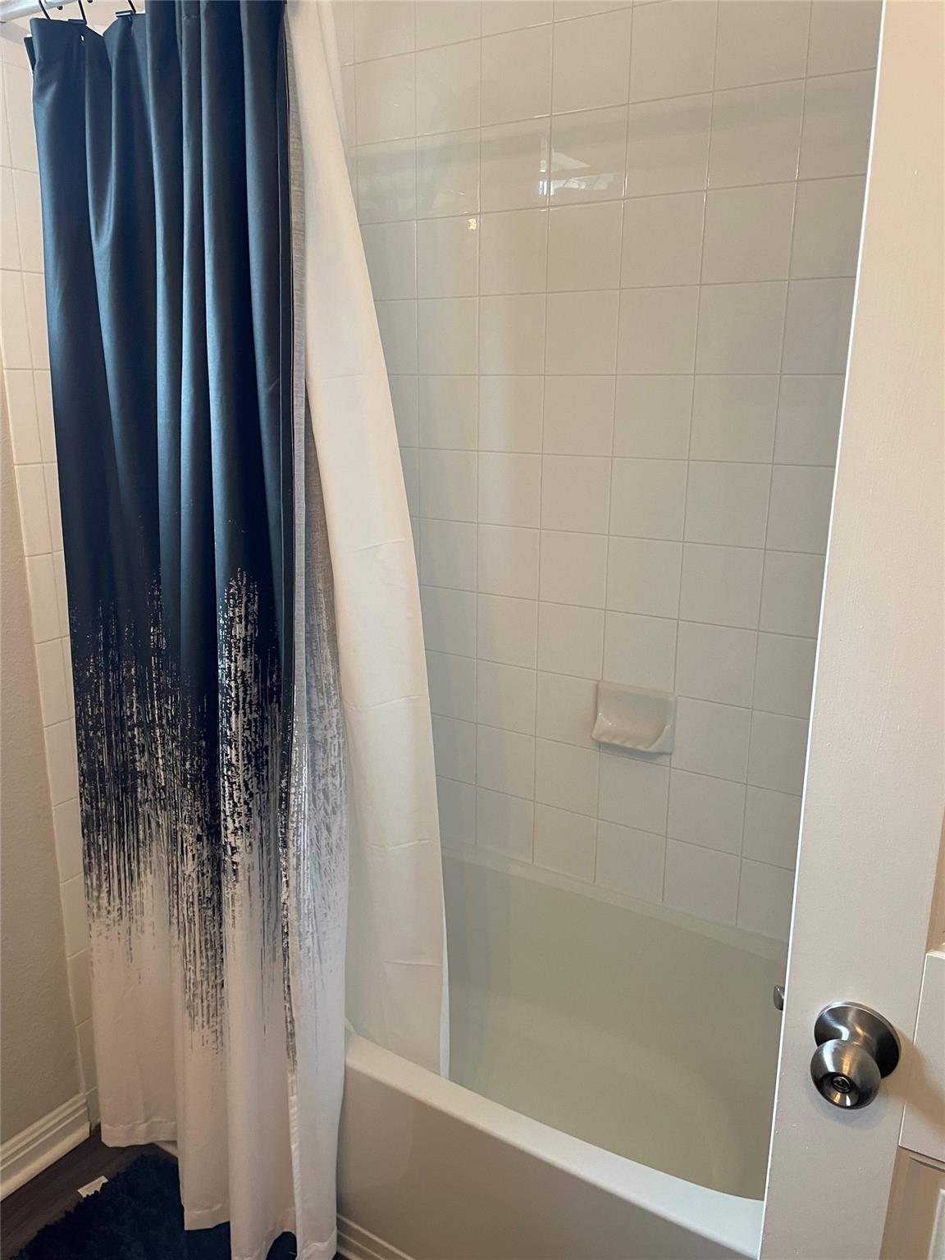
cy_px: 630
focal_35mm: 26
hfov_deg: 53.1
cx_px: 472
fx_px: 946
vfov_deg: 67.3
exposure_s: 1/60
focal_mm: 4.2
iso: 160
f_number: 1.6
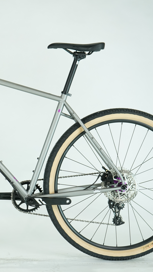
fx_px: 649
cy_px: 136
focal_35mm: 90
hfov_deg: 13.3
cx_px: 1
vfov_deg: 23.7
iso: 1600
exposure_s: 1/200
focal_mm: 57
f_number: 5.6
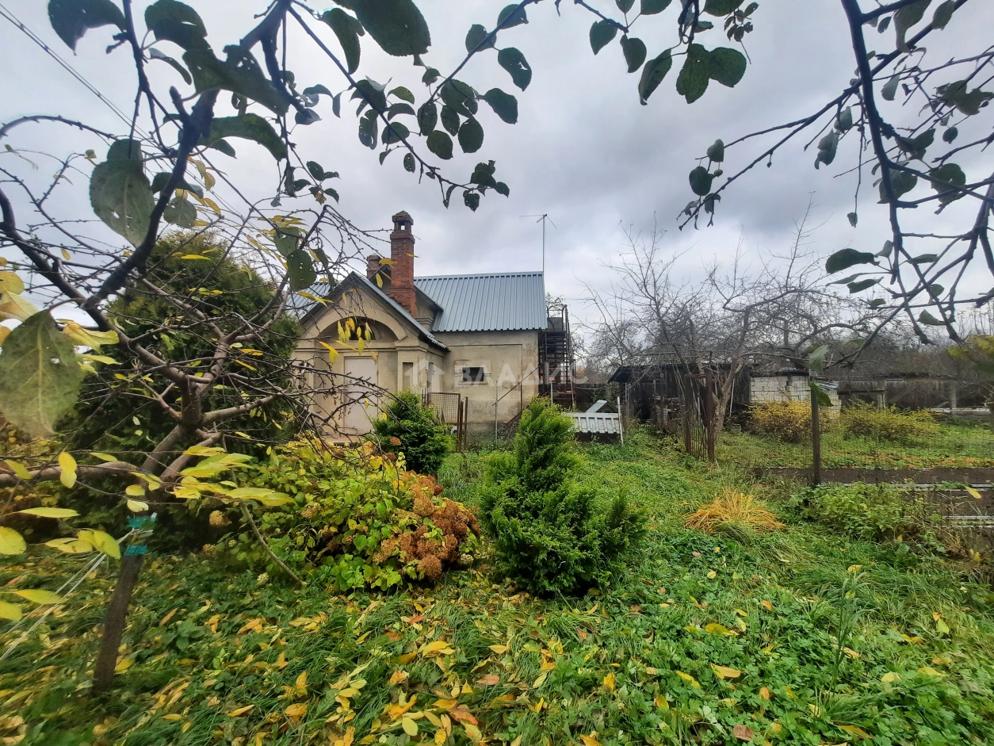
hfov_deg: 106.2
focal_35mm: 13
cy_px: 373
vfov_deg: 89.9
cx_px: 497
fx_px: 373
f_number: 2.2
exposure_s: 1/324
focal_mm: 1.74
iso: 40
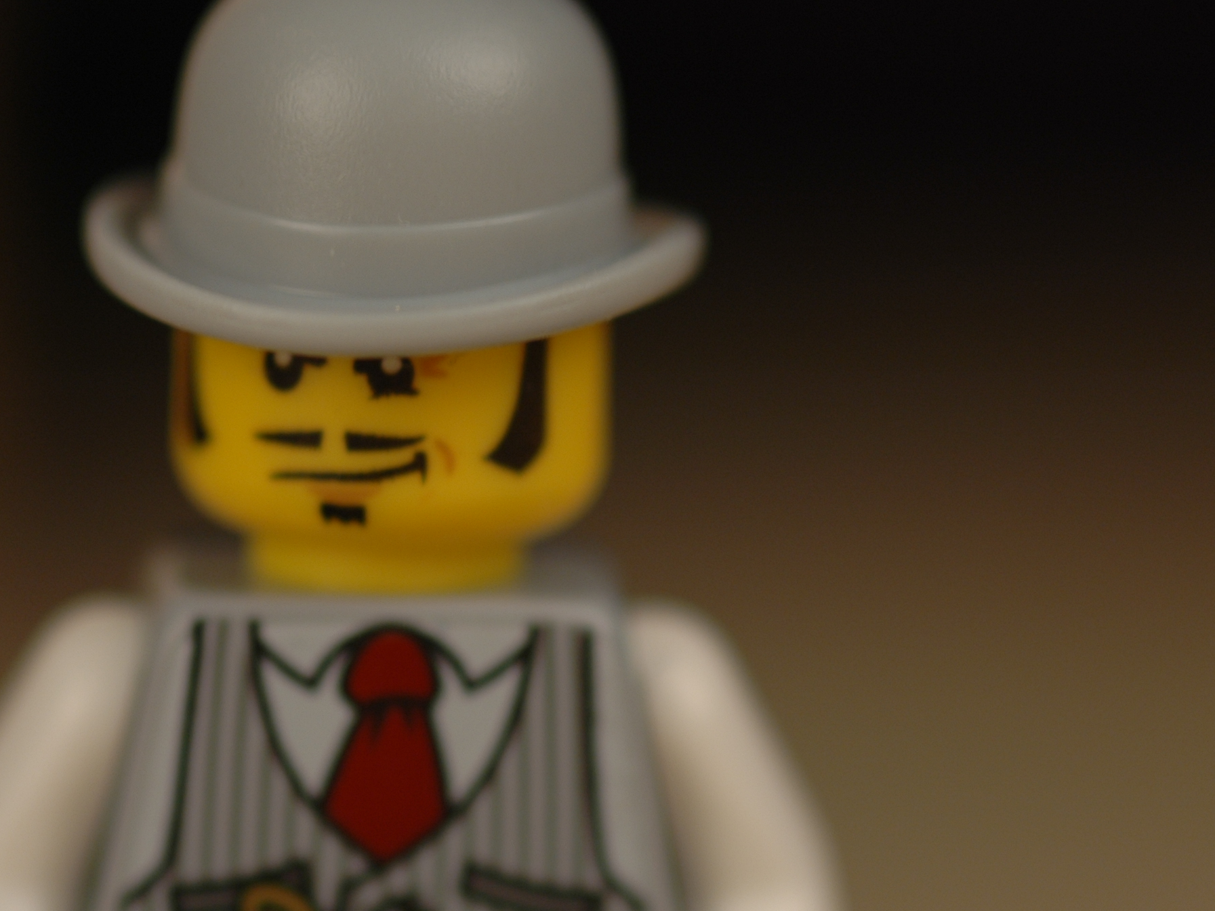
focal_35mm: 254
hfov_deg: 7.8
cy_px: 523
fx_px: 8909
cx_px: 268
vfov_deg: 5.9
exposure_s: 1/50
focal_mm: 105
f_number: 4
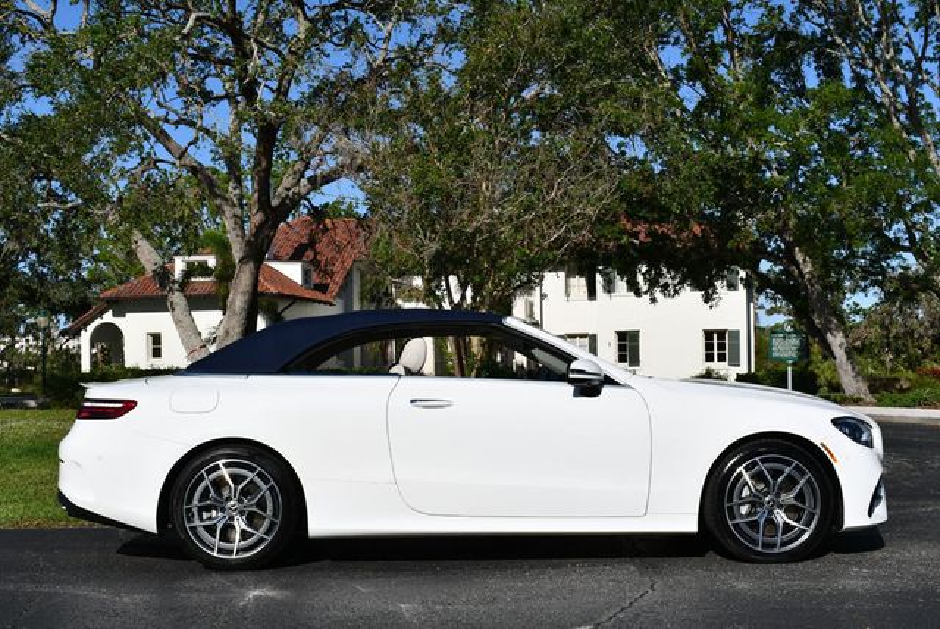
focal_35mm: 46
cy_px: 314
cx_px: 470
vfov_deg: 29.3
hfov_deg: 42.7
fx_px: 1202
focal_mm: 23
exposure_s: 1/400
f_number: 10
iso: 100
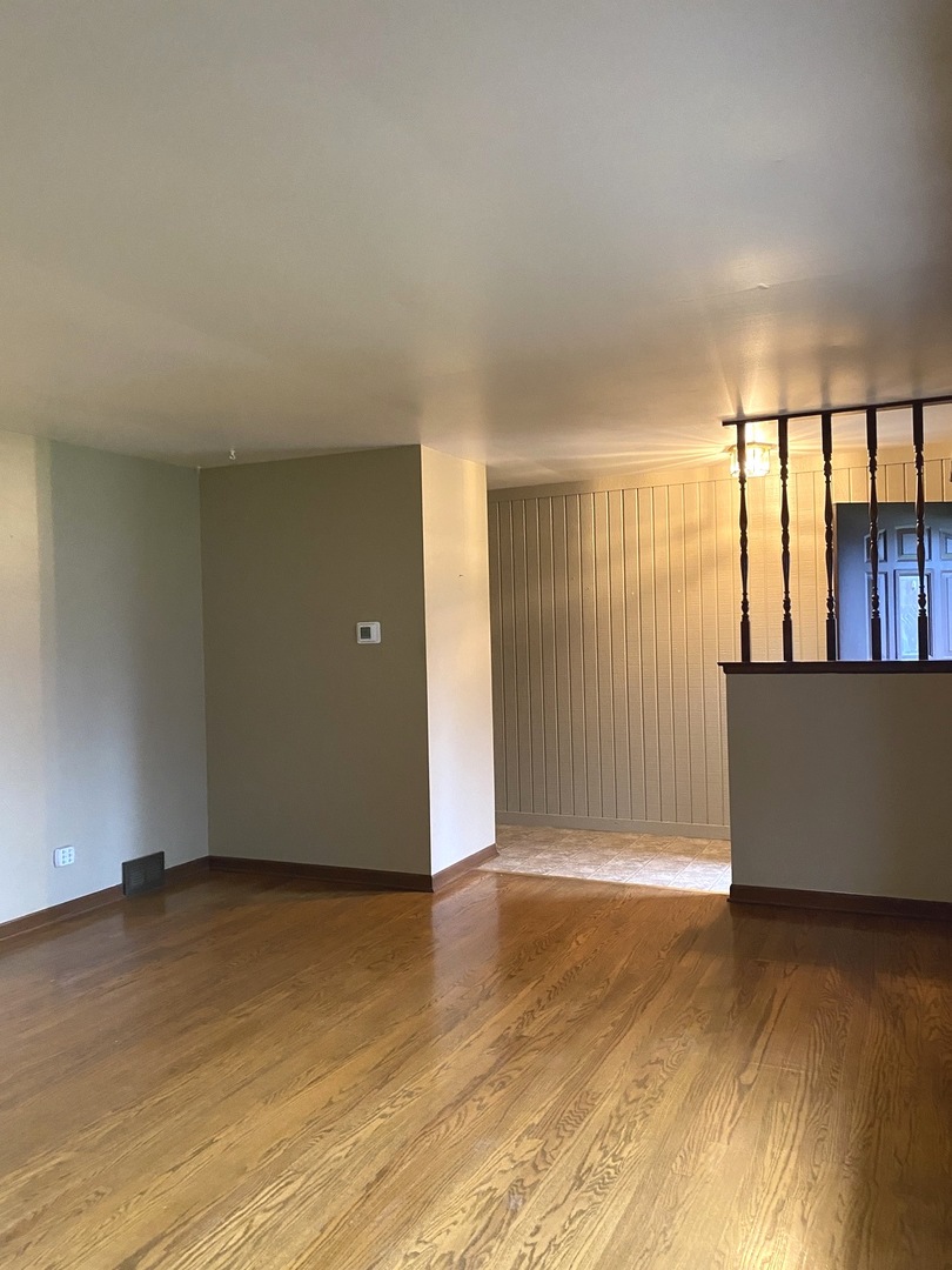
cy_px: 635
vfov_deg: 67.3
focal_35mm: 26
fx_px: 953
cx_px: 476
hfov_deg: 53.1
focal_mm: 4.25
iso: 500
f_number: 1.8
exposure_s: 1/40
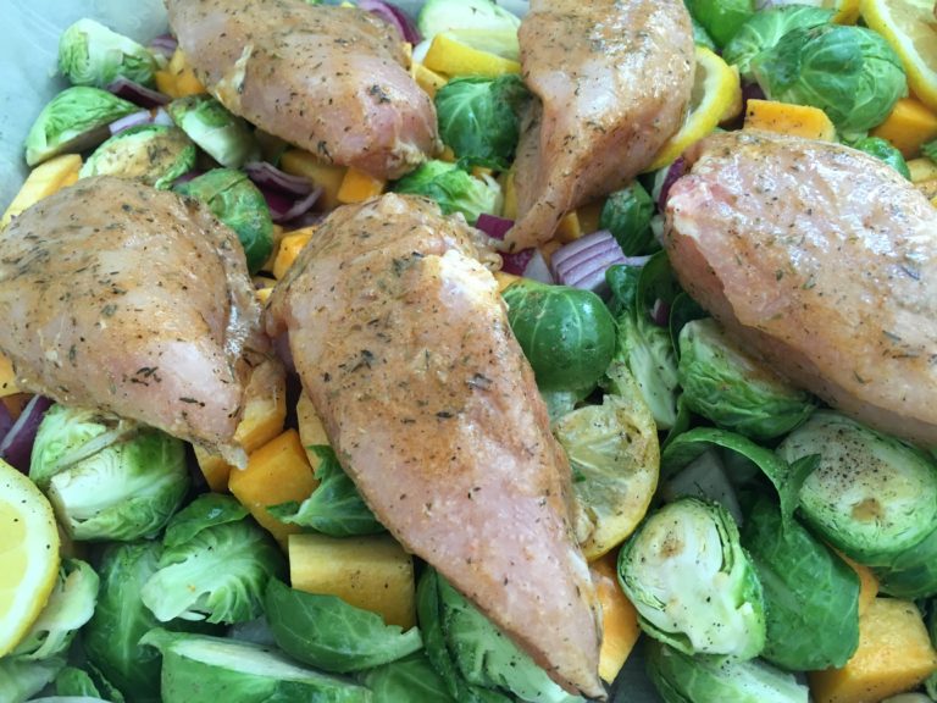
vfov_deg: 48.2
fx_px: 785
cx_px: 468
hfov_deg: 61.7
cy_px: 352
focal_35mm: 29
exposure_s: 1/30
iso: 80
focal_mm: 4.15
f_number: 2.2
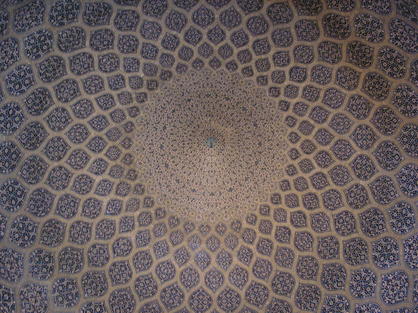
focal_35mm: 36
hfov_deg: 51.4
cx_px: 209
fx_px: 435
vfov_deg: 39.7
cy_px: 156
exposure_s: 1/4
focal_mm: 6
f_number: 3.2
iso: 160
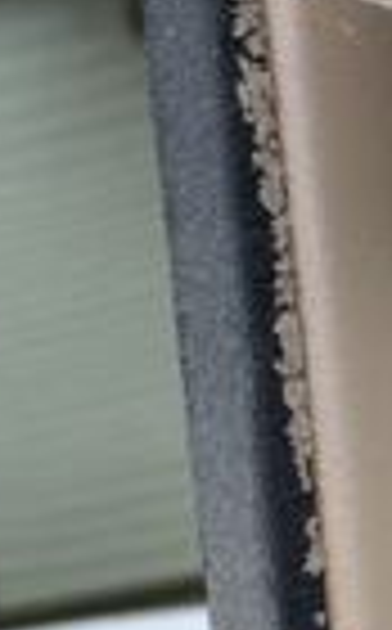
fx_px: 2420
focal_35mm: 141
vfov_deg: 14.7
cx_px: 577
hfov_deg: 9.0
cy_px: 549
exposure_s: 1/225
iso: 32
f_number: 2.2
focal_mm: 4.15
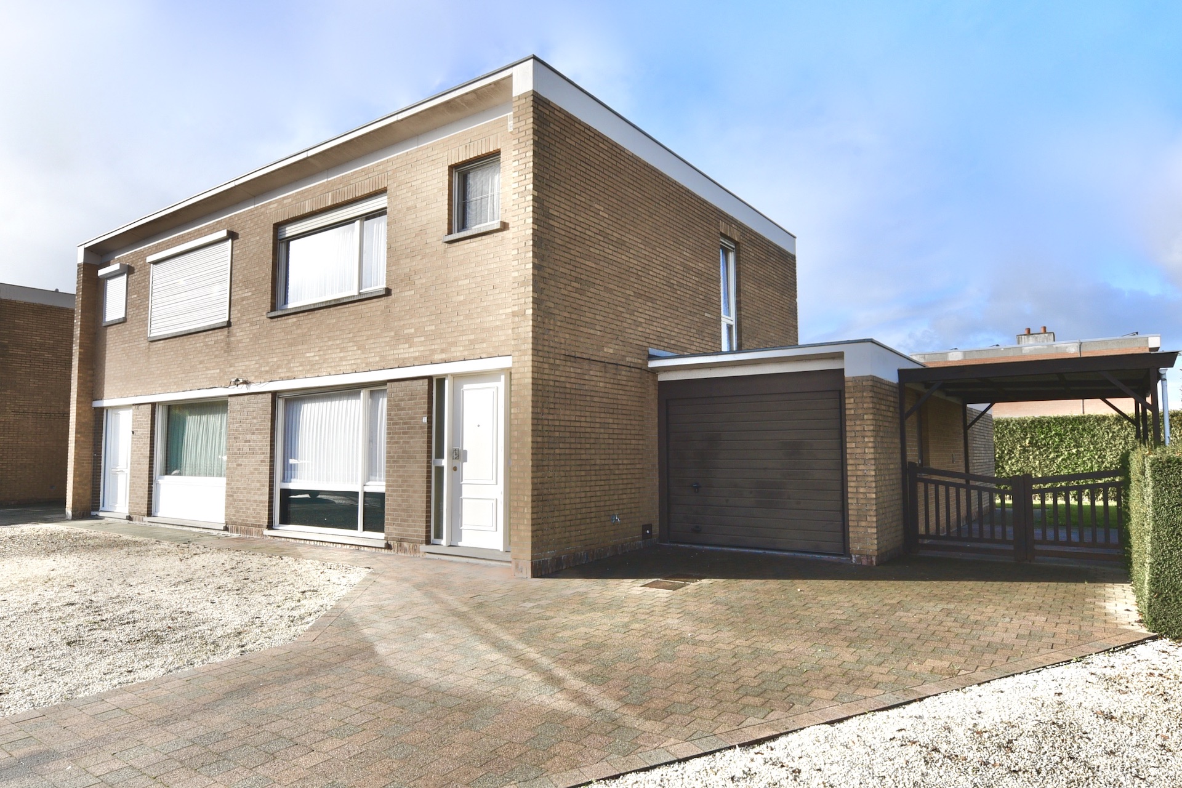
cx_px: 591
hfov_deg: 104.3
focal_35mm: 14
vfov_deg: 81.2
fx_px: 460
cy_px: 394
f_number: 13
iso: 200
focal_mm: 14
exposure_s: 1/200
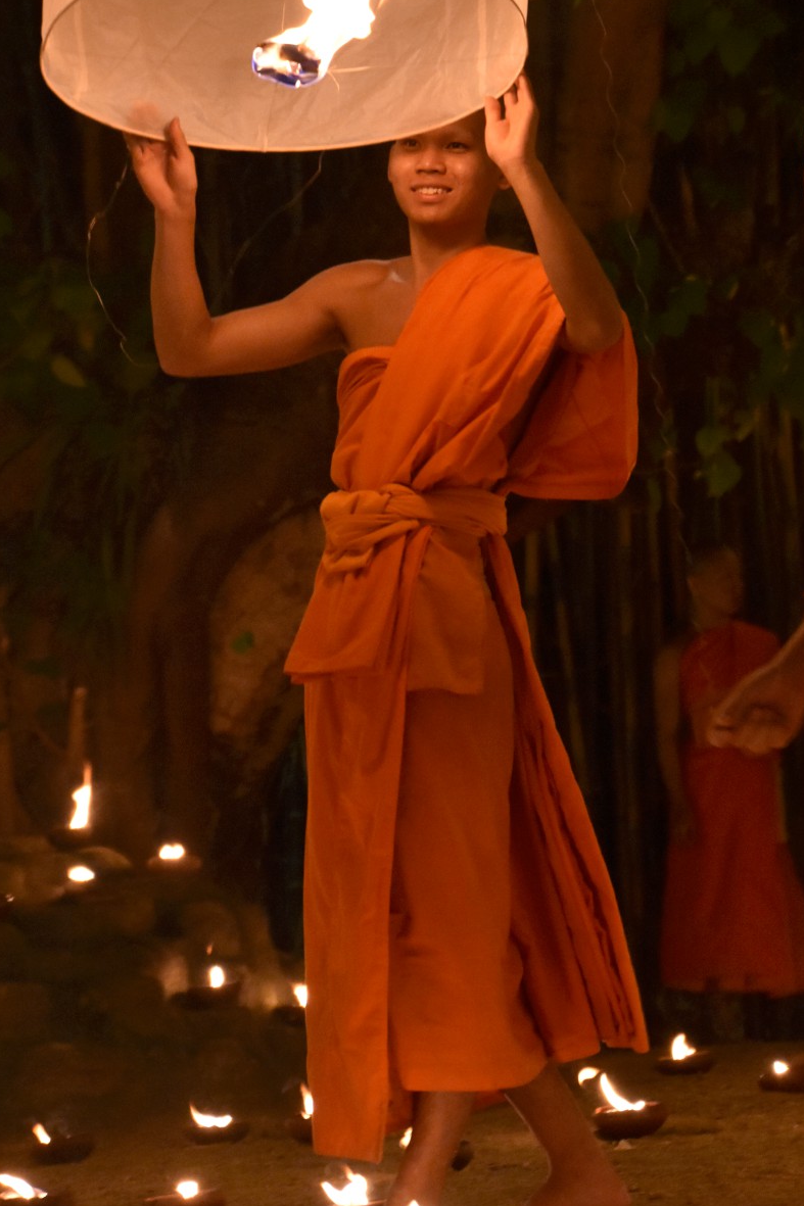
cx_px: 356
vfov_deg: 11.9
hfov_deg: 7.9
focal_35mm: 173
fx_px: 5786
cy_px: 518
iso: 4000
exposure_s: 1/80
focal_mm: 85
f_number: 5.3
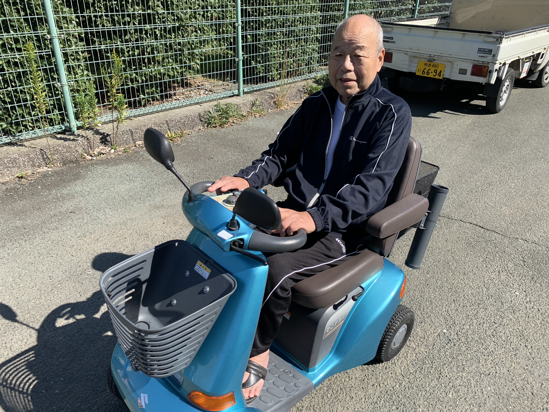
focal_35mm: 26
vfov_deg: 53.1
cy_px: 206
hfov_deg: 67.3
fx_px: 412
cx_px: 274
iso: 25
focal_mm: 4.25
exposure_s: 1/1250
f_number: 1.8
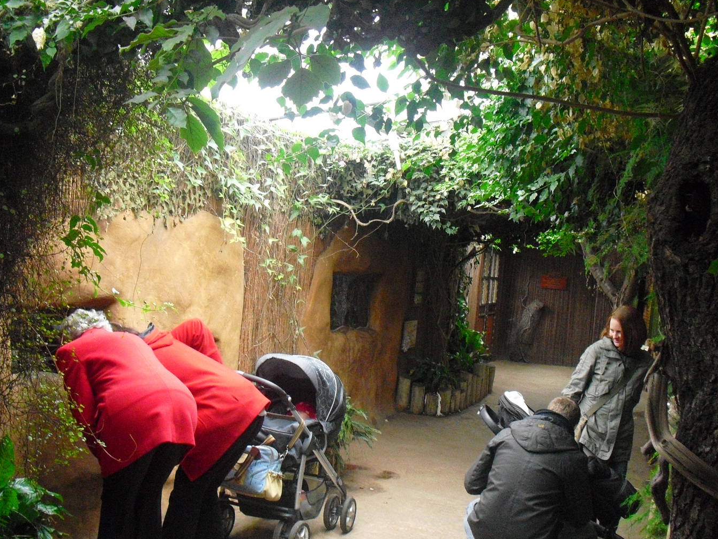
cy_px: 289
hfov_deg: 43.8
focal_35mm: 43
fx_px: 892
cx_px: 364
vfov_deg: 33.6
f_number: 3.1
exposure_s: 1/60
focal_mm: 6.3
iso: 800
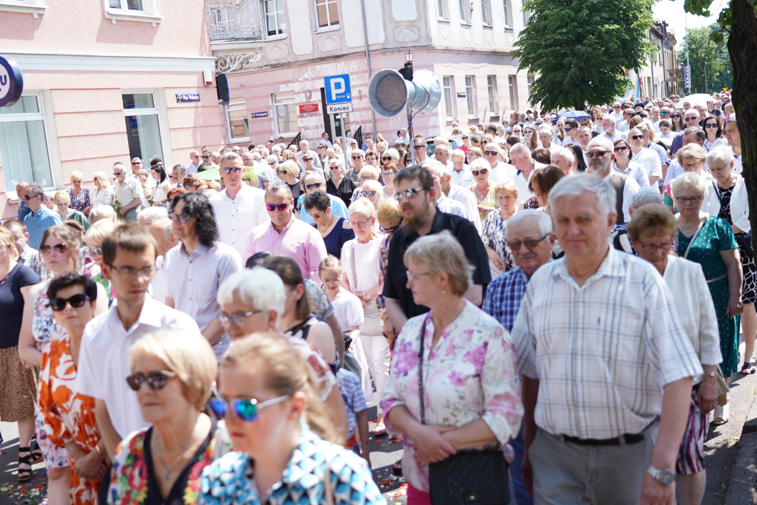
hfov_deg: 45.4
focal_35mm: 43
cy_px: 252
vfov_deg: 31.2
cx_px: 378
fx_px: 904
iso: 100
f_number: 4
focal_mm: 43
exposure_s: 1/250
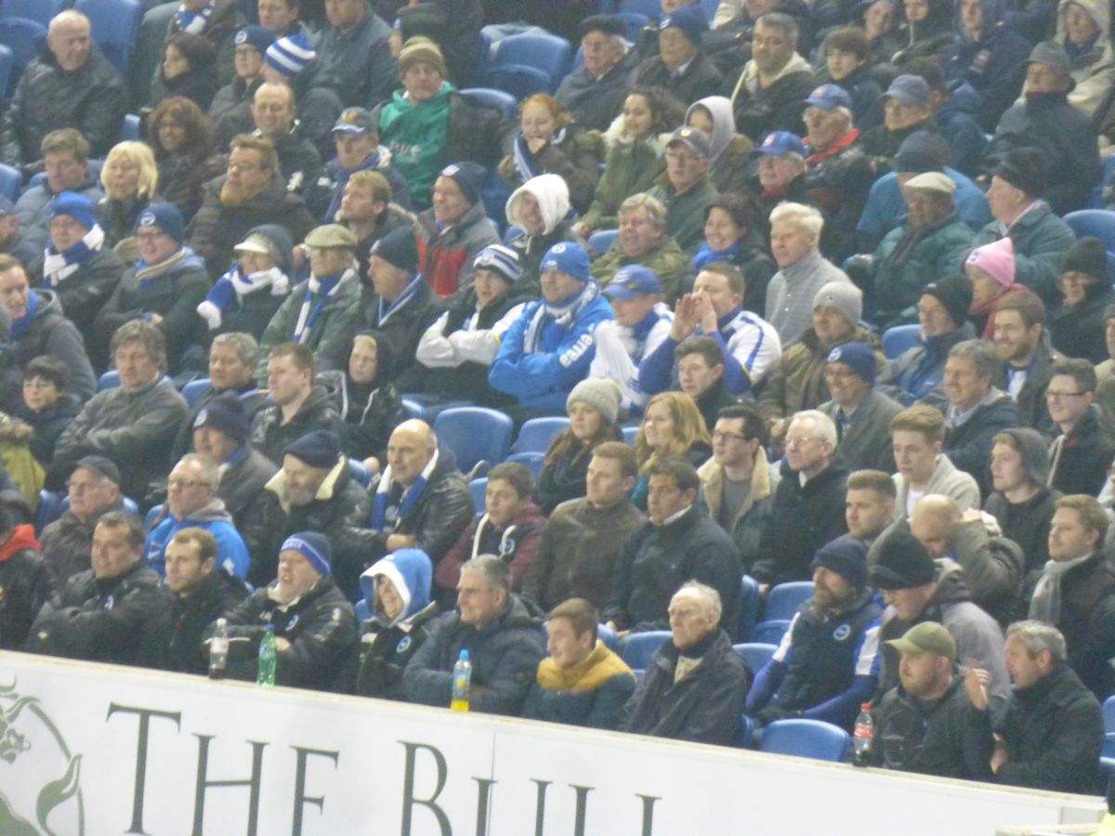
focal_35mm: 480
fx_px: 15461
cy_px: 418
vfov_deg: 3.1
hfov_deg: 4.1
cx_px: 558
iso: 1600
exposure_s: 1/15
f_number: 6.4
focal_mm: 86
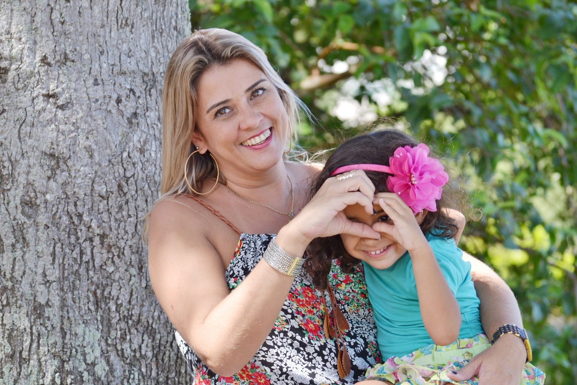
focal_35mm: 202
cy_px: 192
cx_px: 288
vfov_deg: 6.8
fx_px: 3245
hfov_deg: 10.2
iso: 160
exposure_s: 1/125
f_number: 7.1
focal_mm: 135
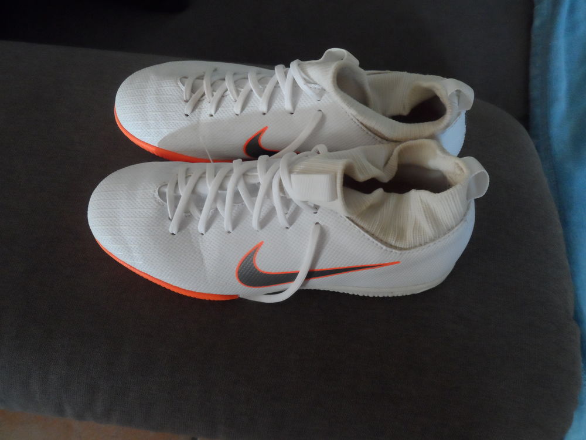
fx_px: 474
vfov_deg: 49.7
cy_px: 220
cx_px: 293
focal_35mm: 28
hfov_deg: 63.4
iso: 400
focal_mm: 4.9
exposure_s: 1/15
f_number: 3.1
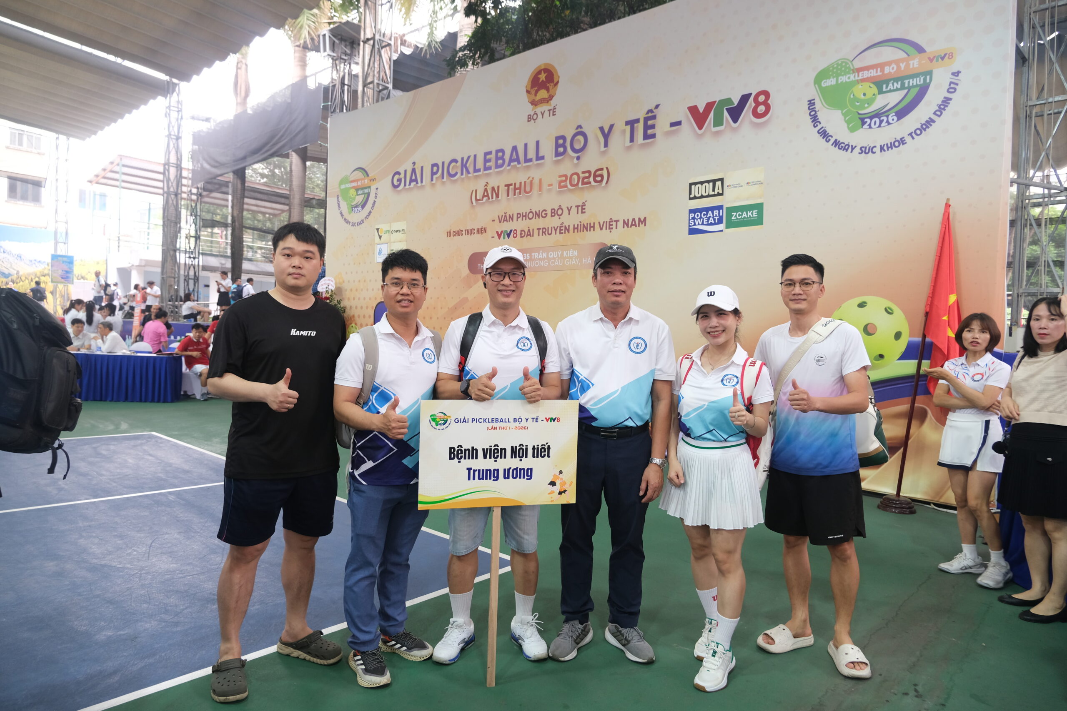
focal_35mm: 23
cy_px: 356
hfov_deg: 76.1
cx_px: 534
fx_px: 682
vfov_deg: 55.1
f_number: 3.5
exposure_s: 1/60
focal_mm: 15
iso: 500
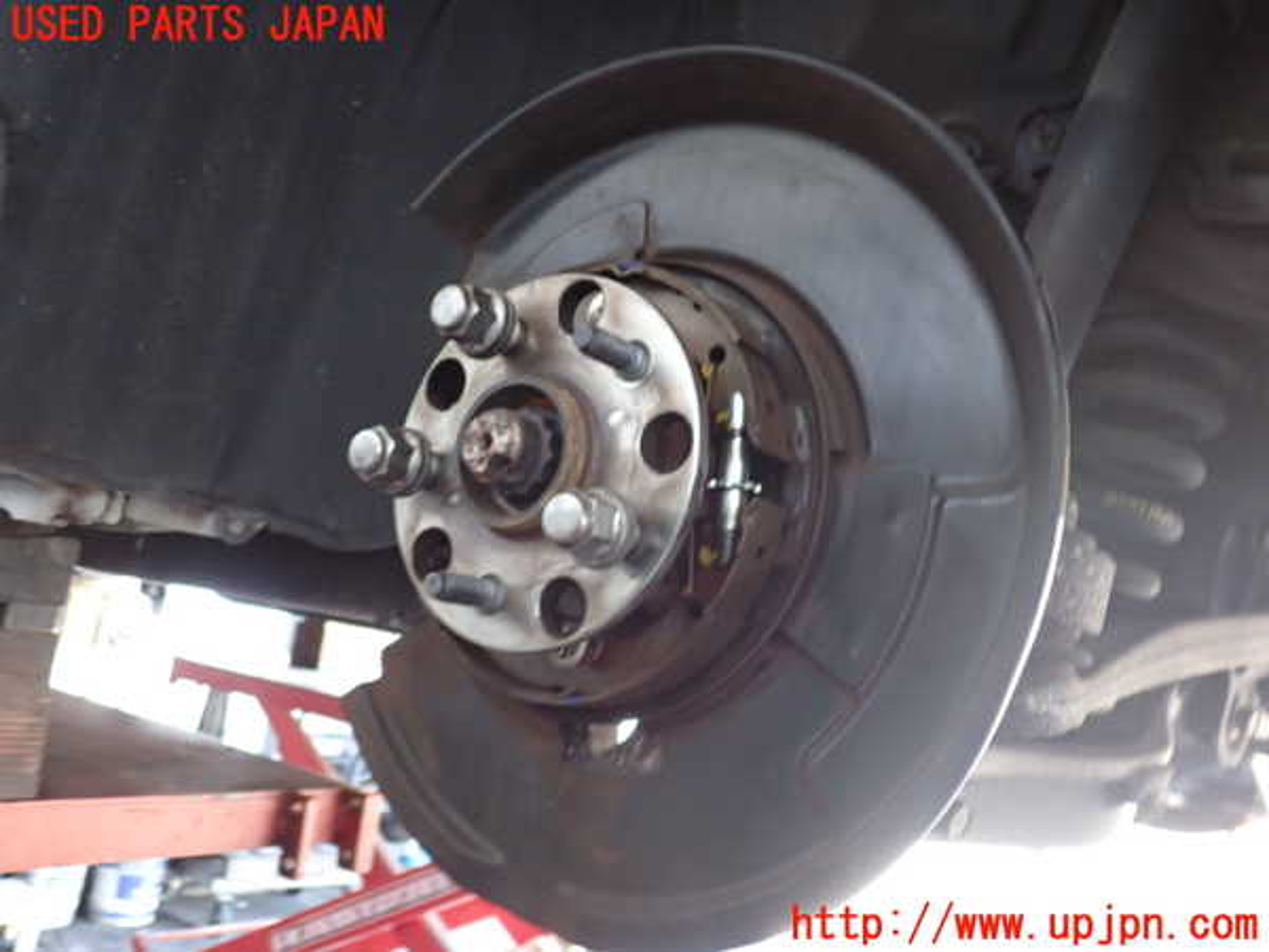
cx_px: 634
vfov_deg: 46.8
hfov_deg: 60.0
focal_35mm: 30
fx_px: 1100
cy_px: 476
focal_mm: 5.4
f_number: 2.3
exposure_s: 1/30
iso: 320
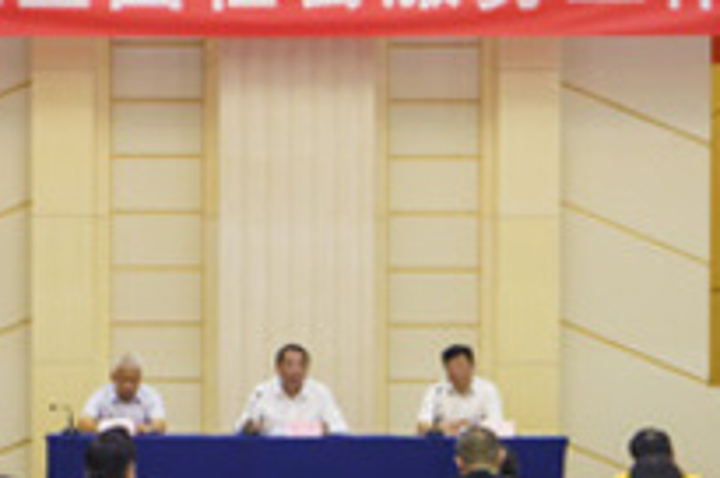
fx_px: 3075
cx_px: 263
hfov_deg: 13.3
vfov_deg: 8.9
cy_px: 394
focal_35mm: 154
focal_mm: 35
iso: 640
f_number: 4
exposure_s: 1/80
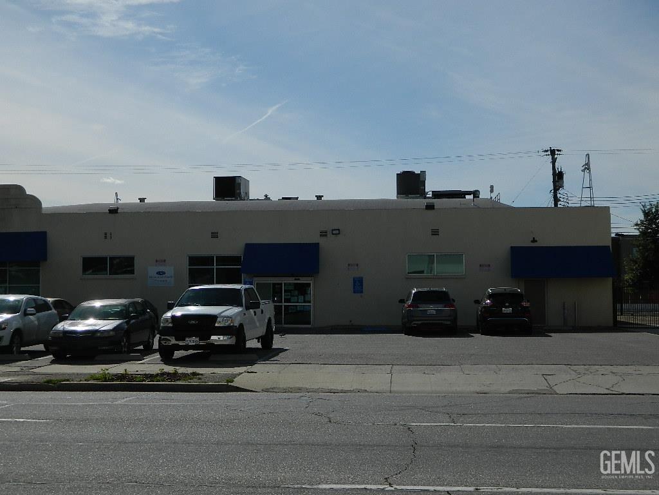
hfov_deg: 40.4
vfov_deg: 30.9
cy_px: 248
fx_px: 895
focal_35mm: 47
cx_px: 330
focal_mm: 8.4
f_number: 10.2
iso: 80
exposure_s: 1/500
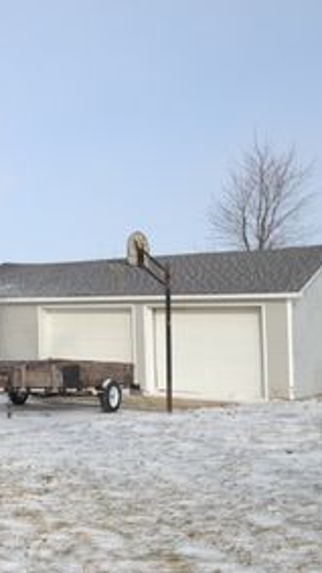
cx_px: -180
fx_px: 760
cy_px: 254
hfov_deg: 20.1
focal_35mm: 50
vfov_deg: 41.3
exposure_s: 1/250
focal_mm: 18
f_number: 8
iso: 100
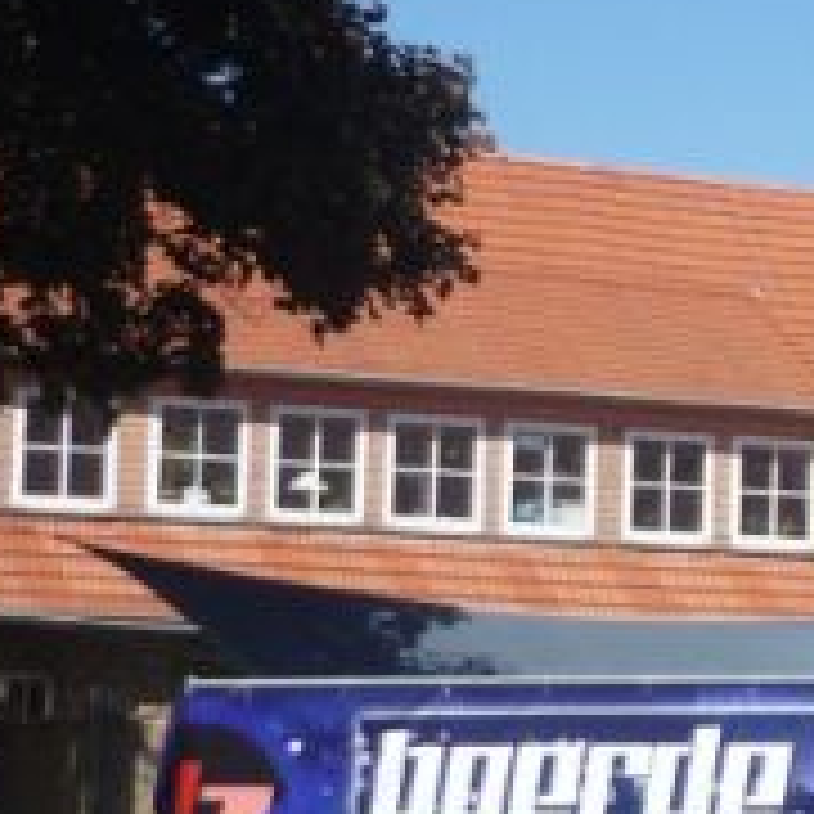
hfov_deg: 12.4
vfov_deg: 13.5
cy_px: 634
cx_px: 1444
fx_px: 3432
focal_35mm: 129
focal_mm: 5.5
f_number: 8
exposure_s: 1/200
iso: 100
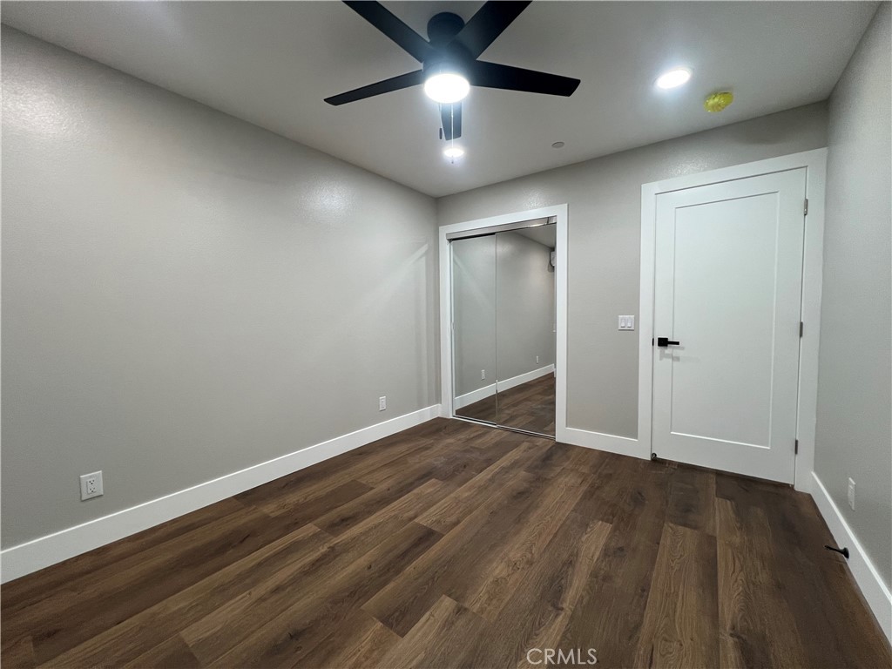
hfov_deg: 106.2
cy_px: 334
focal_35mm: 13
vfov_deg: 89.9
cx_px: 446
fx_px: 335
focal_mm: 1.57
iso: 200
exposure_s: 1/120
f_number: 1.8
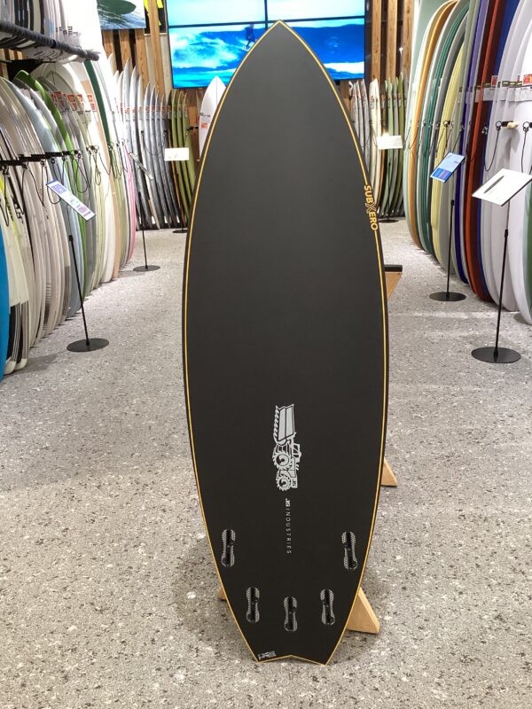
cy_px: 354
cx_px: 266
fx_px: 635
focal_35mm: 31
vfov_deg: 58.4
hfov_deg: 45.4
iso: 200
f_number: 2.4
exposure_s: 1/50
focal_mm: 3.3
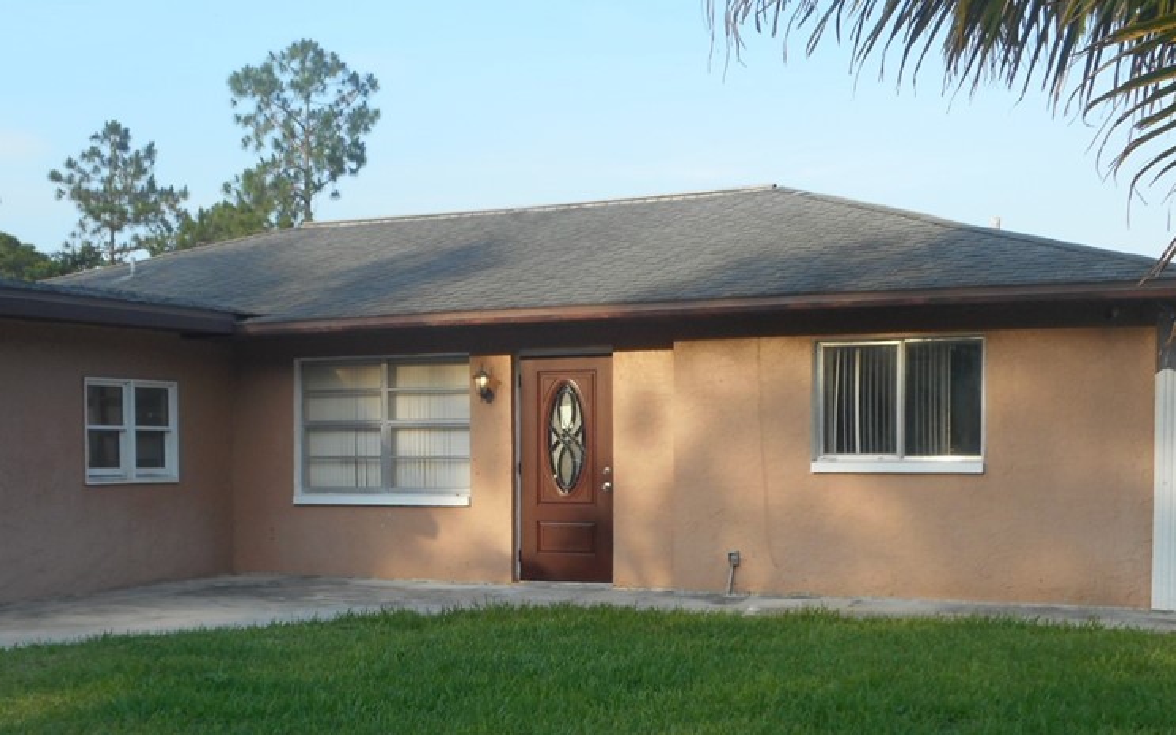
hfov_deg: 35.5
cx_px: 431
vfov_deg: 22.6
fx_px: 1826
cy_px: 520
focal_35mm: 57
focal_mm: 6.9
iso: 80
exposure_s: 1/160
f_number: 4.5
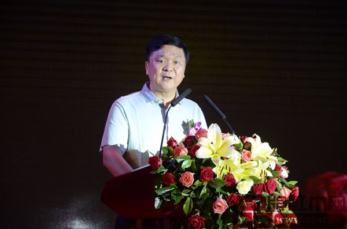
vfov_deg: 8.7
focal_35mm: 158
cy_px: 114
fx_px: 1515
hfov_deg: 13.1
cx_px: 174
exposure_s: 1/125
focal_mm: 105
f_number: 5.6
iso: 1000
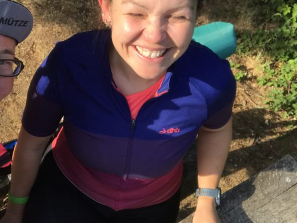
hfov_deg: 40.1
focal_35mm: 47
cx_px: 112
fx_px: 404
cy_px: 98
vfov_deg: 30.9
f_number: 2.2
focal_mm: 2.87
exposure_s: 1/549
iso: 25
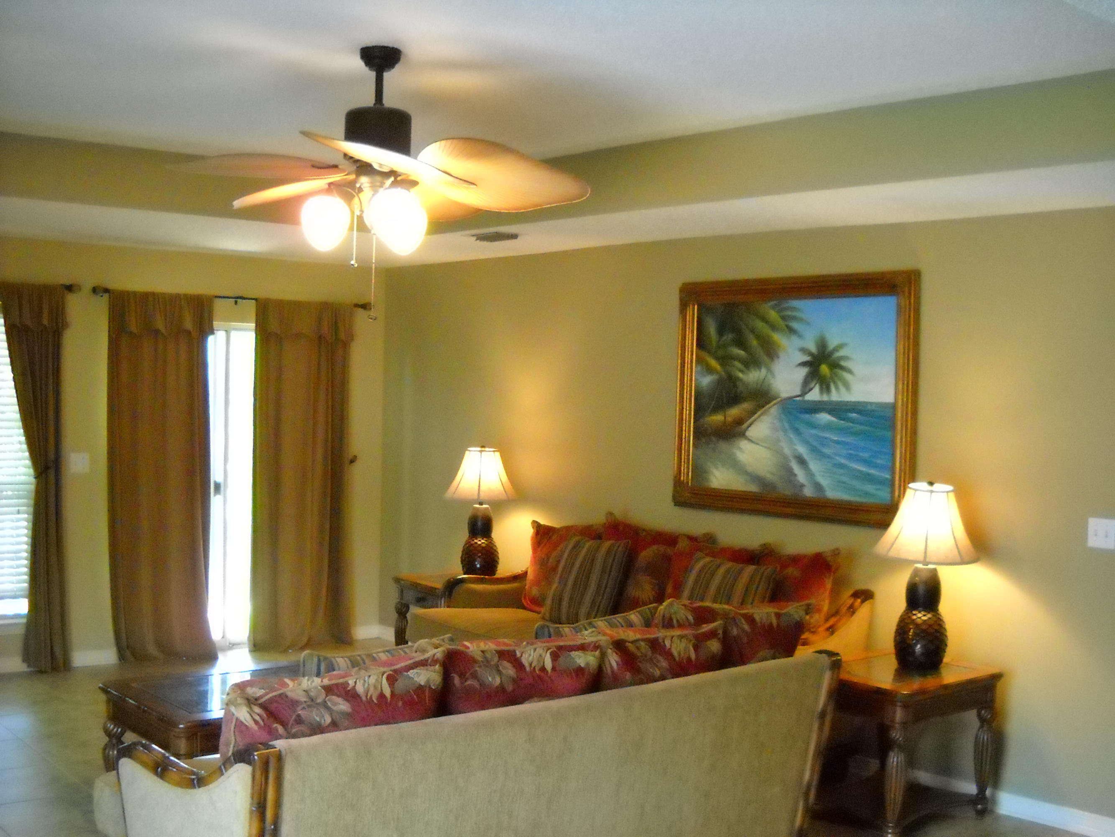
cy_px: 418
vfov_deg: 35.1
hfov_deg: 45.8
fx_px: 1321
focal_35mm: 41
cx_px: 558
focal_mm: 6.72
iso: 800
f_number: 3.1
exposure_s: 1/61
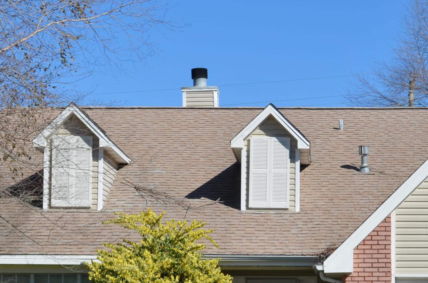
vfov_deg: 12.2
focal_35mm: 111
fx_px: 1317
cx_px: 300
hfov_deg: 18.4
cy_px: 266
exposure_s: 1/320
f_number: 9
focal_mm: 32
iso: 100
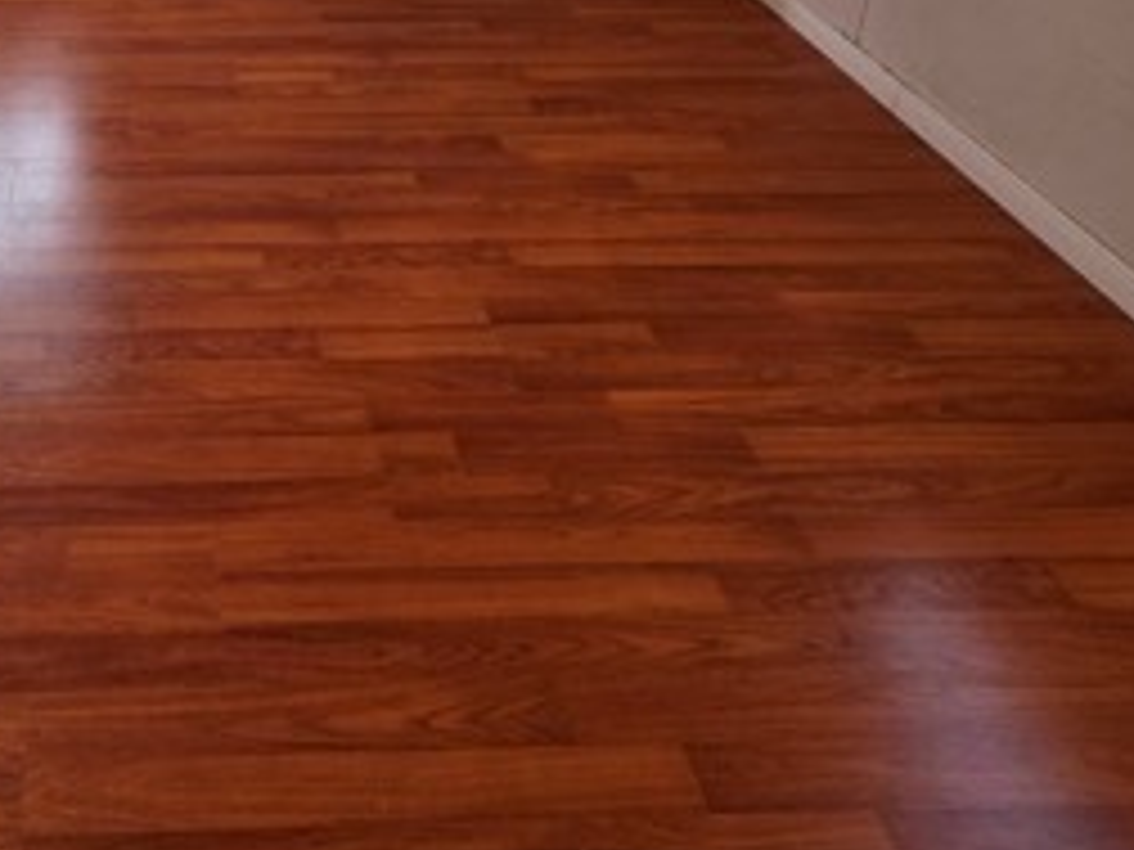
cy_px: -157
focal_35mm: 33
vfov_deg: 34.7
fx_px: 1081
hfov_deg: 50.2
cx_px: 148
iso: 125
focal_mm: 2.2
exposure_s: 1/120
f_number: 1.9
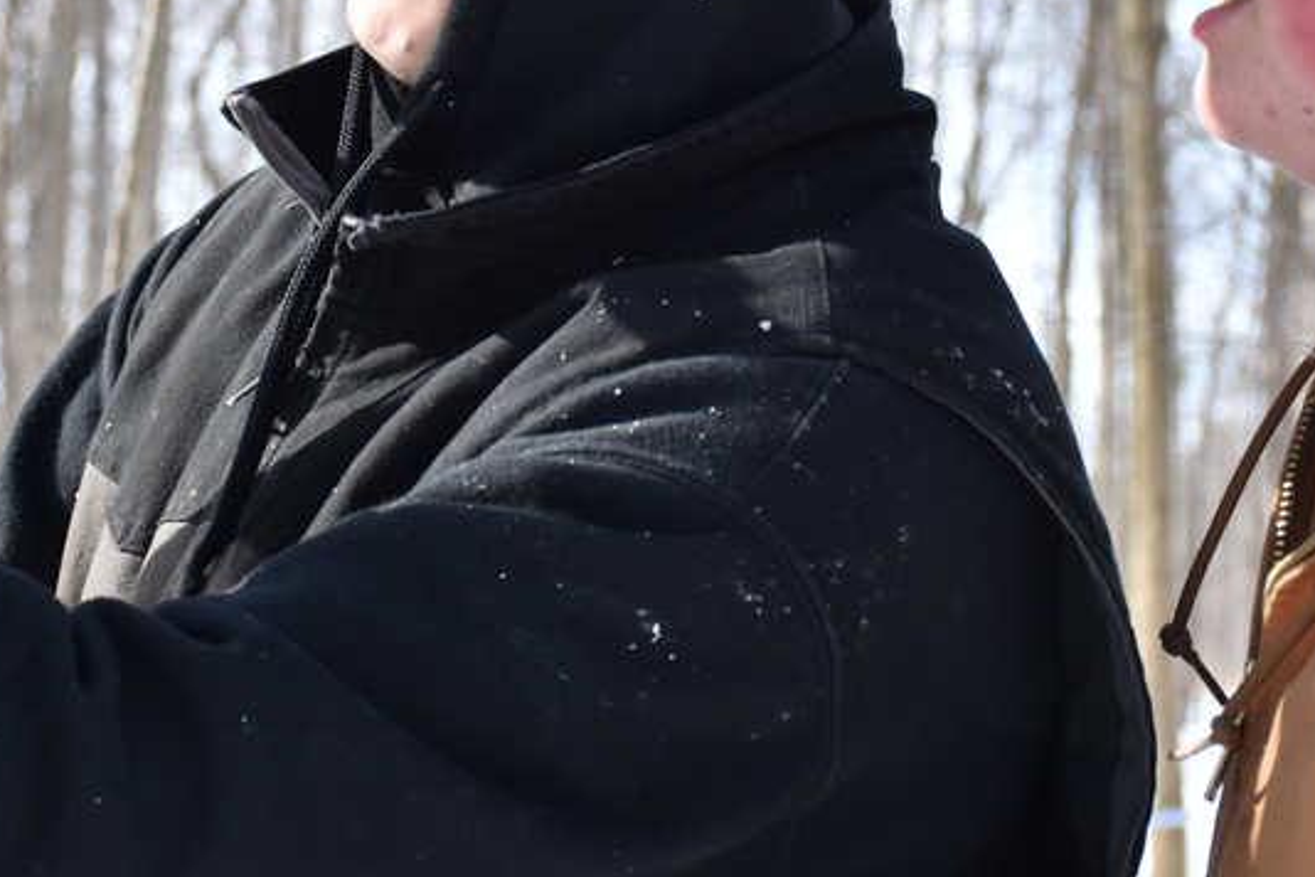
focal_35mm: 115
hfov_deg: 17.8
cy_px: 105
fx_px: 4200
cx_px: 475
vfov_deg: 11.8
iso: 320
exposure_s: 1/640
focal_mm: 40
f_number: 4.5
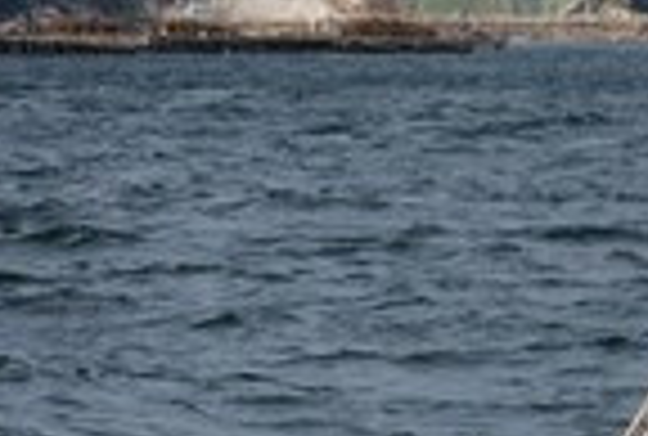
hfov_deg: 2.2
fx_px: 16431
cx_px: 1894
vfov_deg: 1.5
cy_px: -130
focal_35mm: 910
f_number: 5.6
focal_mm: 98
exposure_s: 1/500
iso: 100
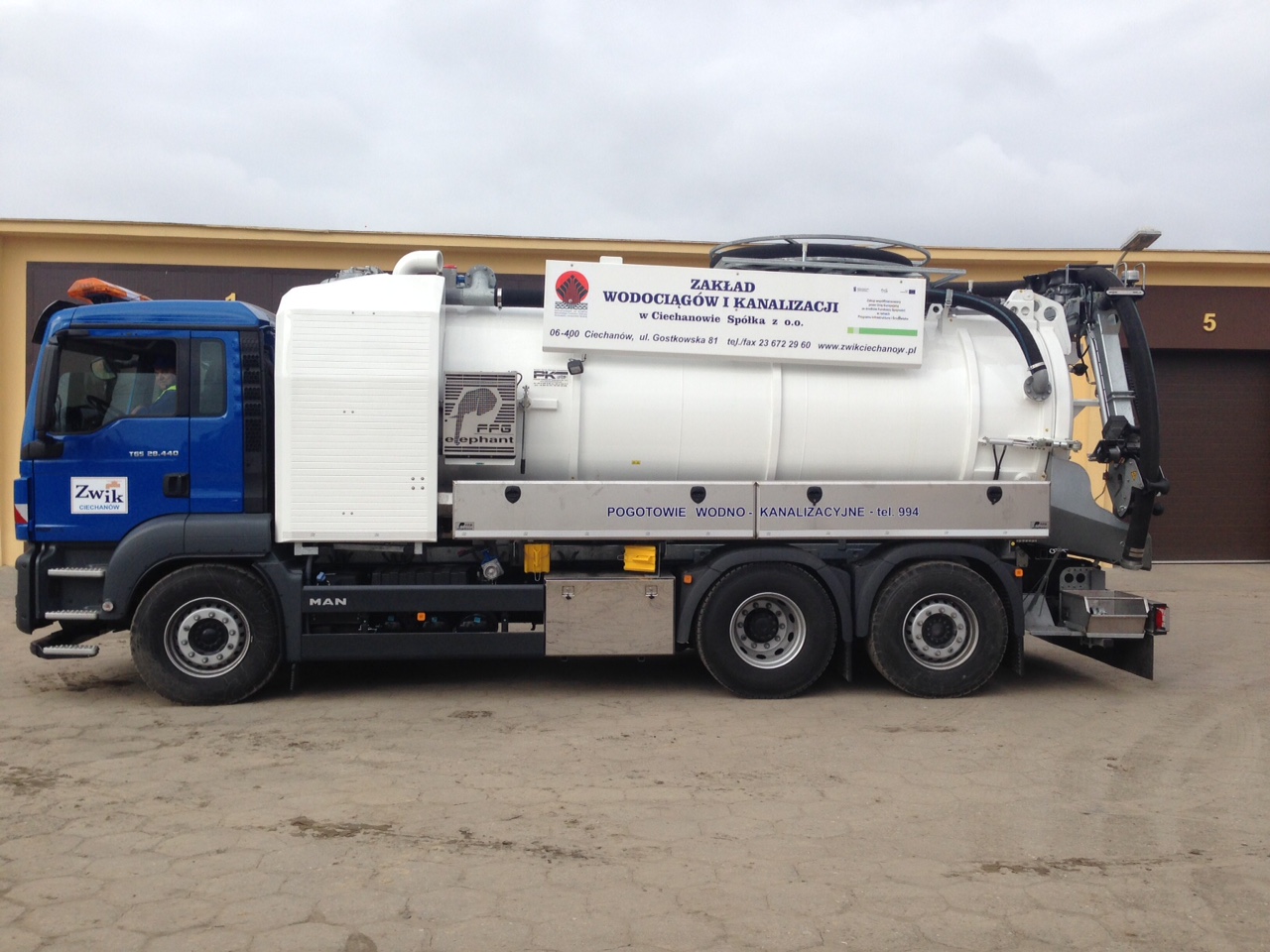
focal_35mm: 33
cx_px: 635
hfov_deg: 55.4
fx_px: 1211
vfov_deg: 42.9
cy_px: 476
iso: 50
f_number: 2.4
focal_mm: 4.12
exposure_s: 1/1130
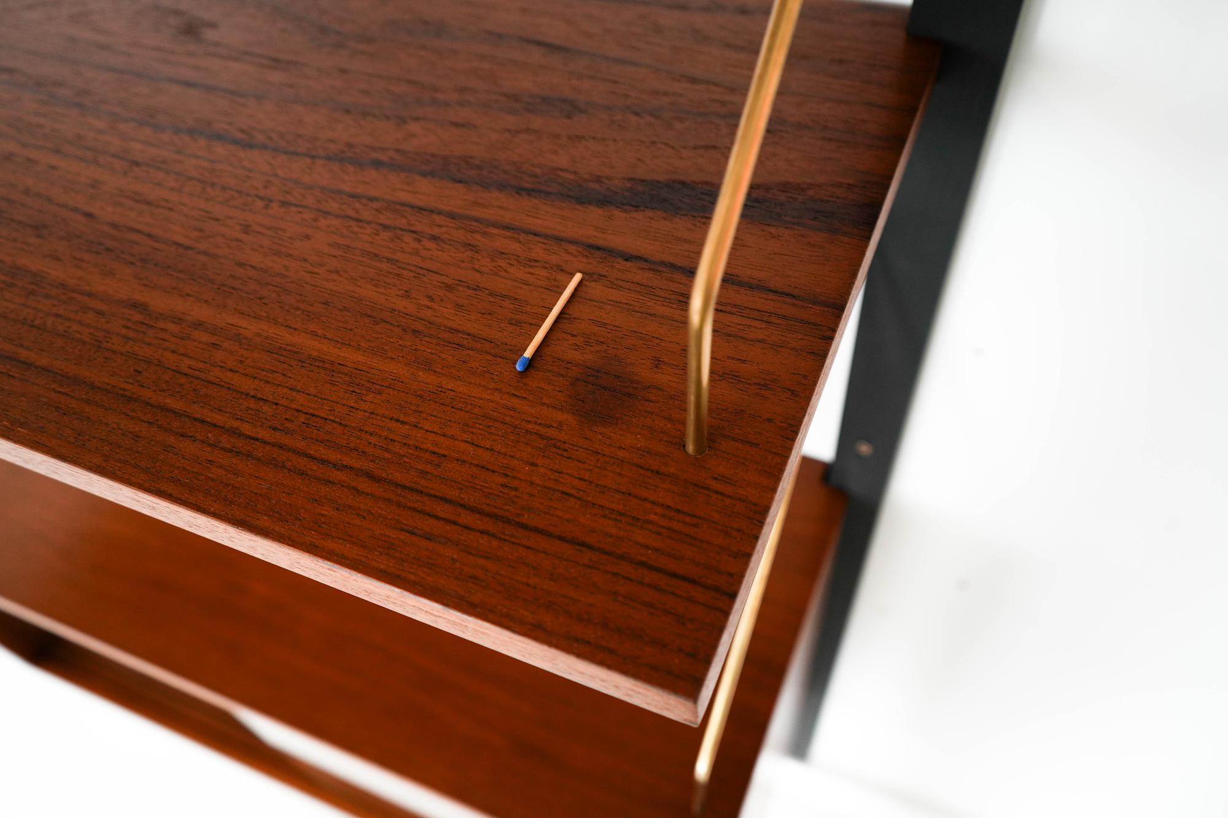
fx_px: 955
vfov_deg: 46.4
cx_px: 614
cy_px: 409
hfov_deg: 65.5
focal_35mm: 28
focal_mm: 28
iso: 500
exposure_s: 1/30
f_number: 4.5
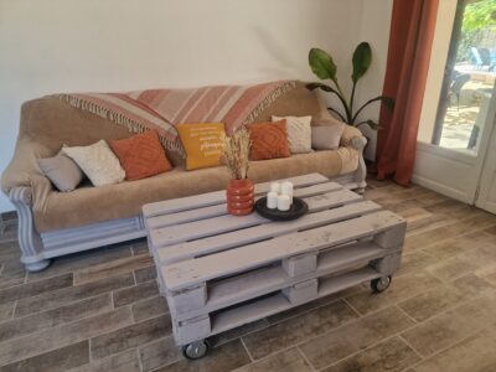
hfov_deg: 73.9
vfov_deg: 58.9
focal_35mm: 23
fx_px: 330
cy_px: 186
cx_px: 248
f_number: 1.8
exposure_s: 1/180
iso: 125
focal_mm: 6.4
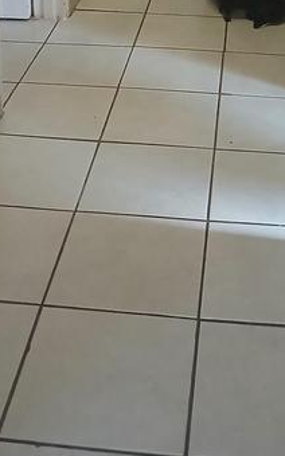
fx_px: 807
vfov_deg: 28.1
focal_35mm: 65
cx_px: 175
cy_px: -70
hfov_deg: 20.0
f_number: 1.8
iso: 500
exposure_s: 1/25
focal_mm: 3.98
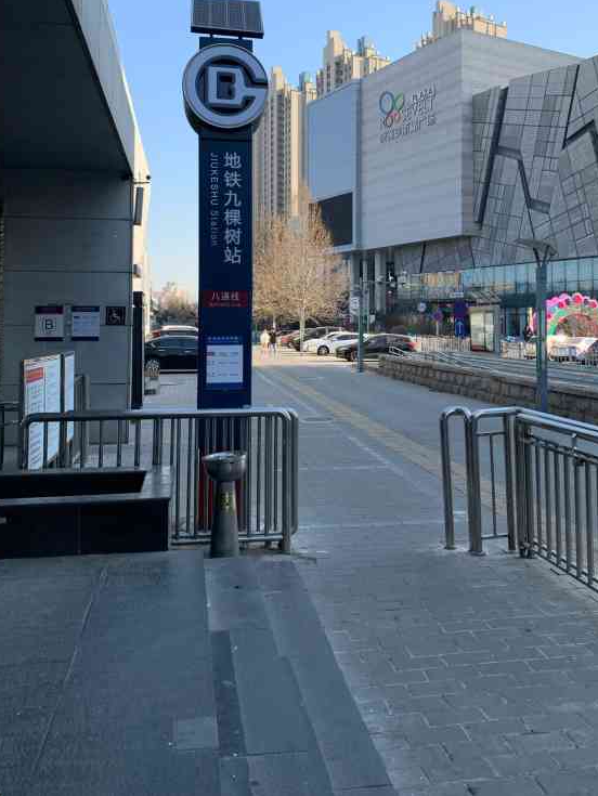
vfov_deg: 54.6
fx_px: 759
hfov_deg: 42.9
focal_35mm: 33
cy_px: 293
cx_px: 332
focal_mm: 4.25
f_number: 1.8
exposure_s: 1/1021
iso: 25
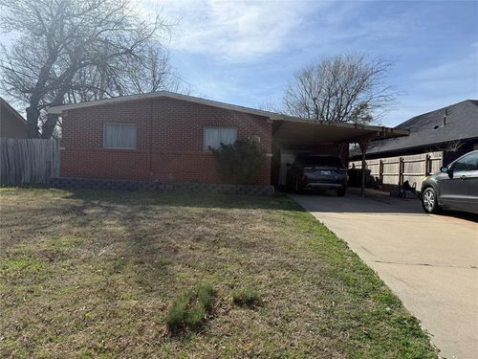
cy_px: 180
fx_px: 331
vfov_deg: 56.8
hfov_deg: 71.6
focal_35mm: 24
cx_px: 239
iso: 80
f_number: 1.78
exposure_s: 1/5319
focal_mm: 6.76
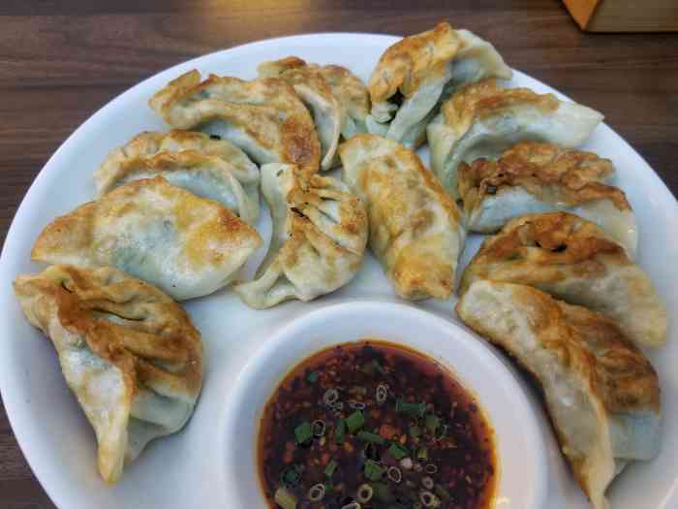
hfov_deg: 67.3
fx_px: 509
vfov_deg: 53.1
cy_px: 254
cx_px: 339
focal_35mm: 26
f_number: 1.7
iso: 250
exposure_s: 1/33
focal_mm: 4.25
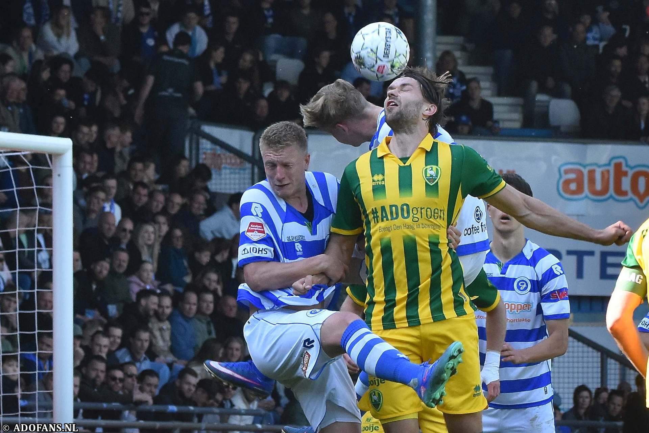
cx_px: 324
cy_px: 216
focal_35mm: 147
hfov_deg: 14.0
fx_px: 2650
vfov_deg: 9.3
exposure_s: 1/800
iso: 900
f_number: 5.6
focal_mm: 98
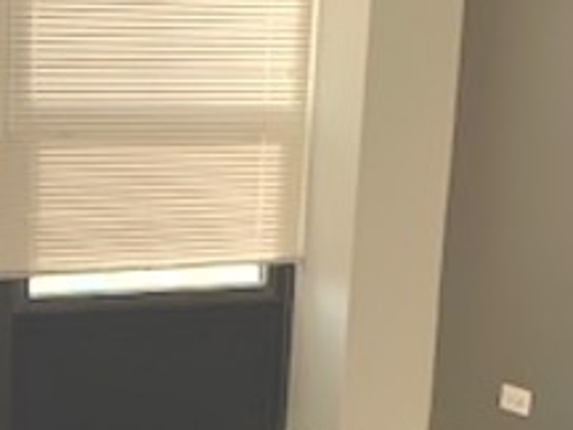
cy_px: 483
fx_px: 1275
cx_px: 109
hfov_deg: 24.9
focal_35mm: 77
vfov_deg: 18.4
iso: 50
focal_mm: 4.25
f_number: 1.8
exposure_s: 1/121
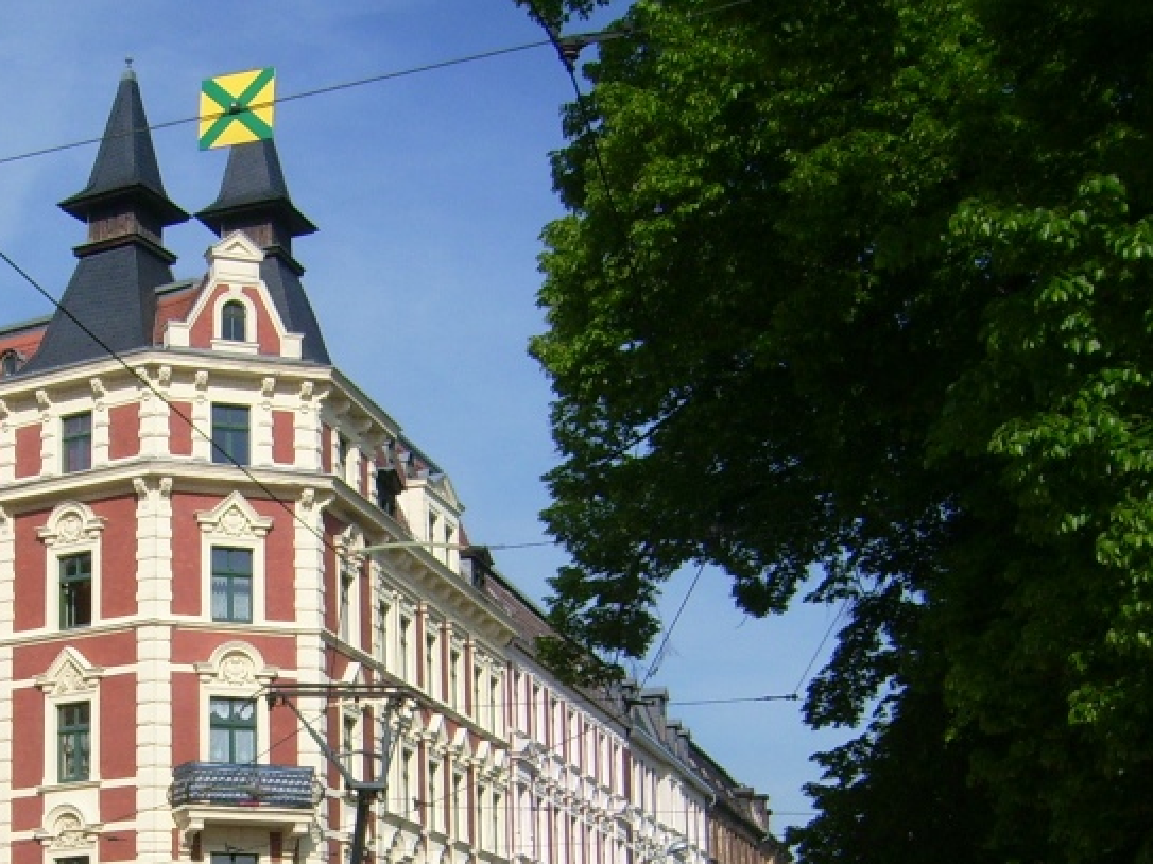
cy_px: 777
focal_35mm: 66
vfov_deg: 21.7
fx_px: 2198
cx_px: 159
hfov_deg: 28.5
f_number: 5.8
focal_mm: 5.95
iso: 50
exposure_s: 1/648
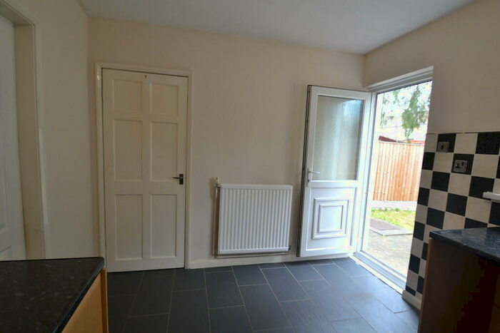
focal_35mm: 17
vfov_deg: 69.7
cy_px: 166
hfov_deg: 92.4
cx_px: 250
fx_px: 240
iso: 100
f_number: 3.5
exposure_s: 1/30
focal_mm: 11.5
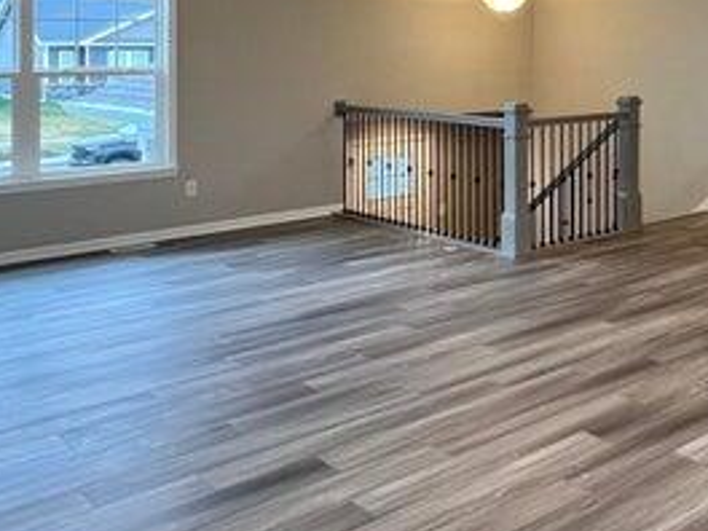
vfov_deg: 32.7
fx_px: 859
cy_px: 56
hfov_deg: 39.9
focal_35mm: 42
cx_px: 693
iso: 160
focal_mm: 1.57
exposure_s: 1/60
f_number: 1.8
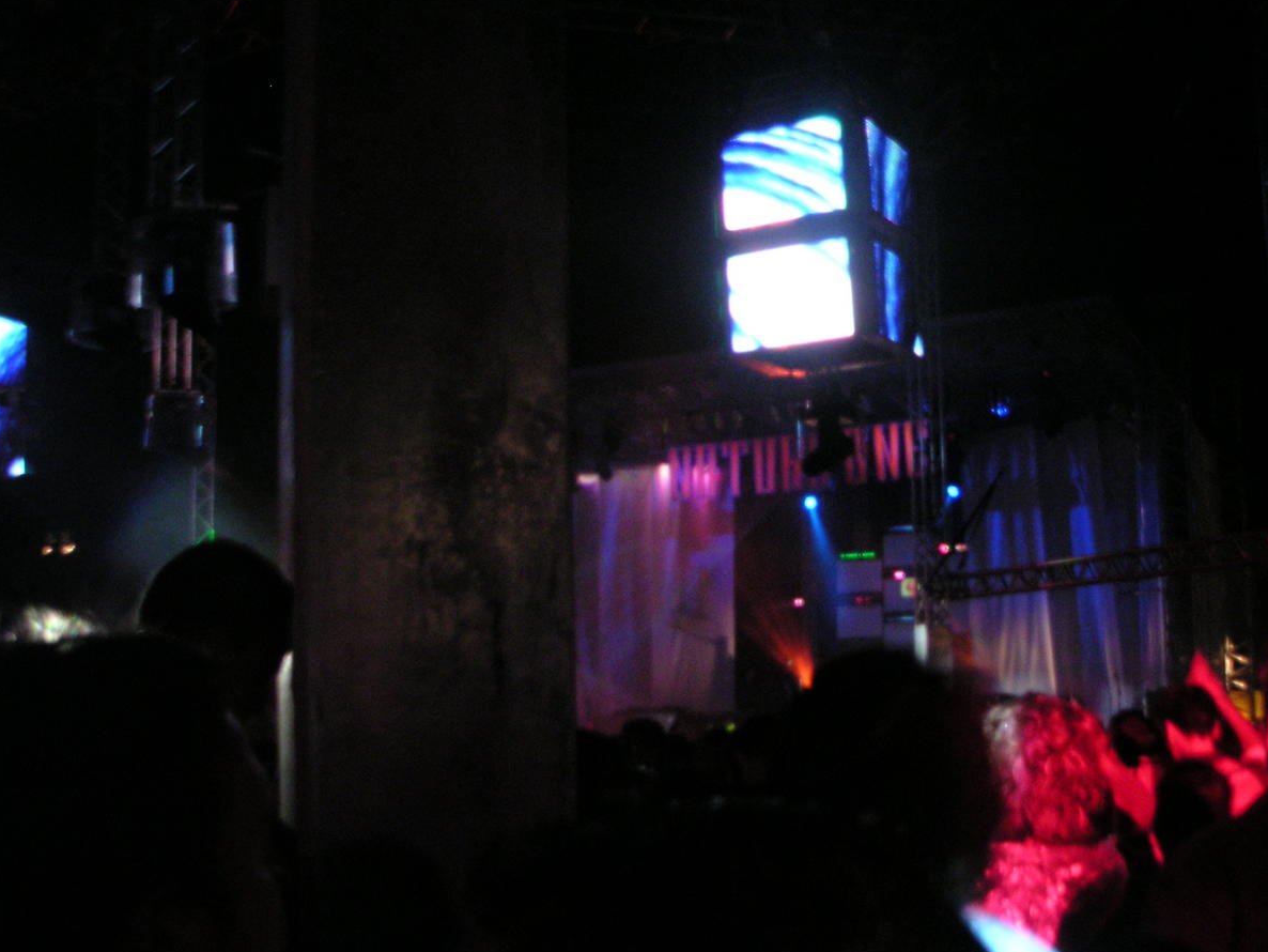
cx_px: 662
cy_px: 506
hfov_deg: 45.8
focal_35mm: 41
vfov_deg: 35.1
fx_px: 1502
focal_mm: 6
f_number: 2.8
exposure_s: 1/15
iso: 200
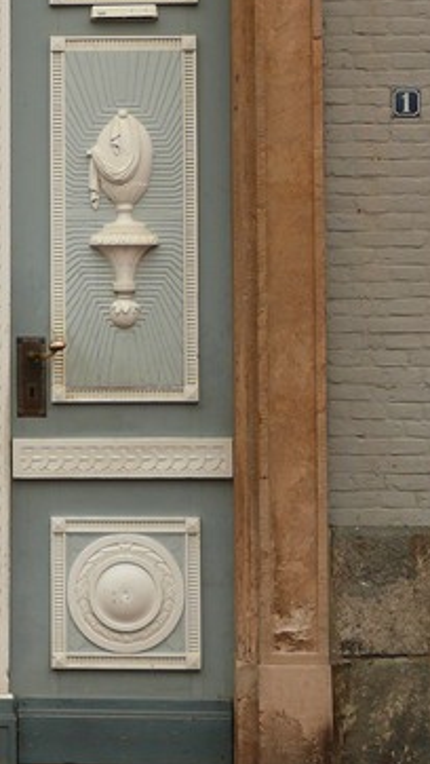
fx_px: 2328
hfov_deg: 10.4
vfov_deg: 18.4
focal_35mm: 115
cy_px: 122
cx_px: -51
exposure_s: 1/100
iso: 100
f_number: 3.6
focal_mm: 10.9
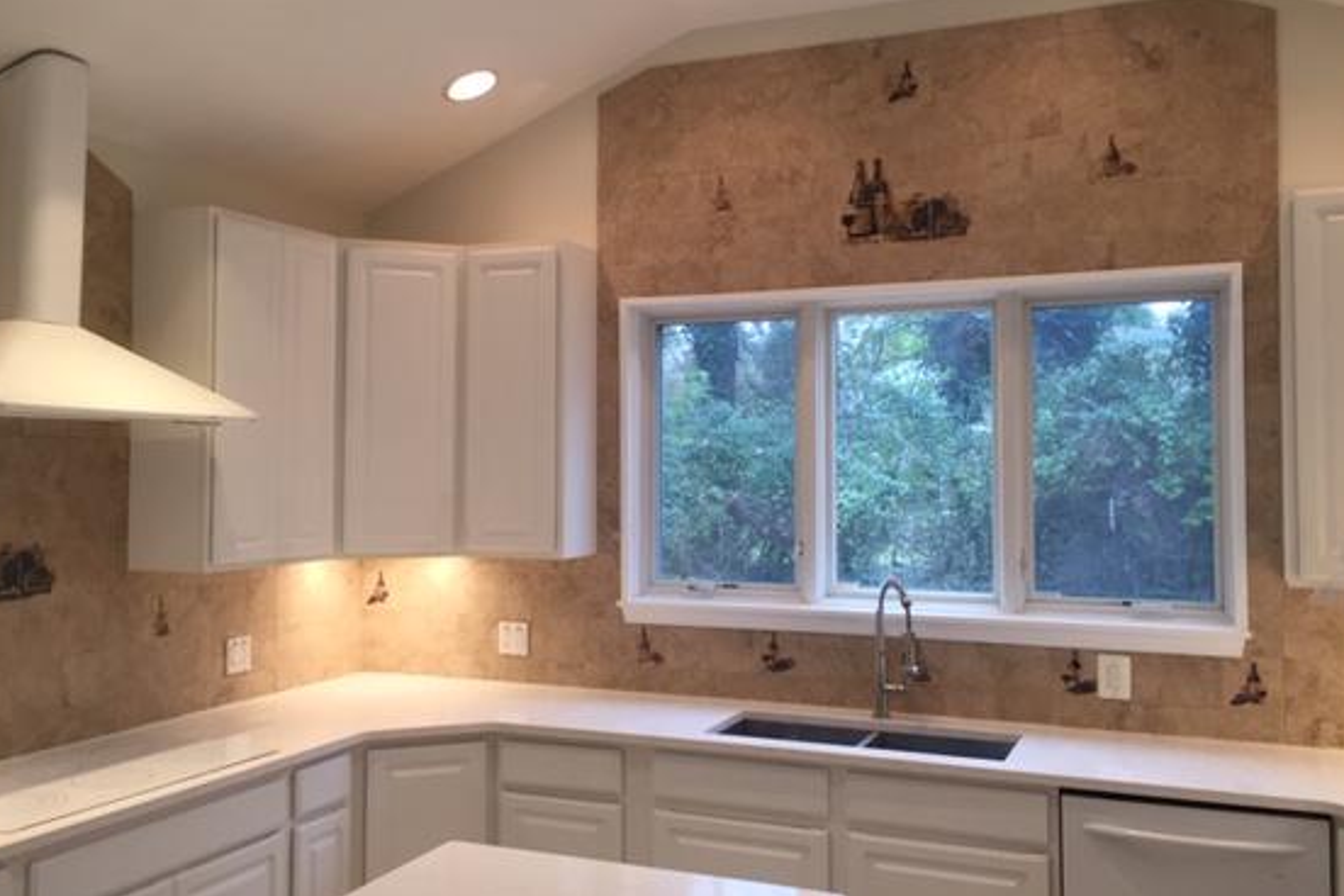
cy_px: 419
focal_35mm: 35
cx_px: 597
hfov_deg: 54.3
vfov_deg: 37.8
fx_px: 1307
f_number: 2.2
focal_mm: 4.15
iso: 32
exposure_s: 1/40
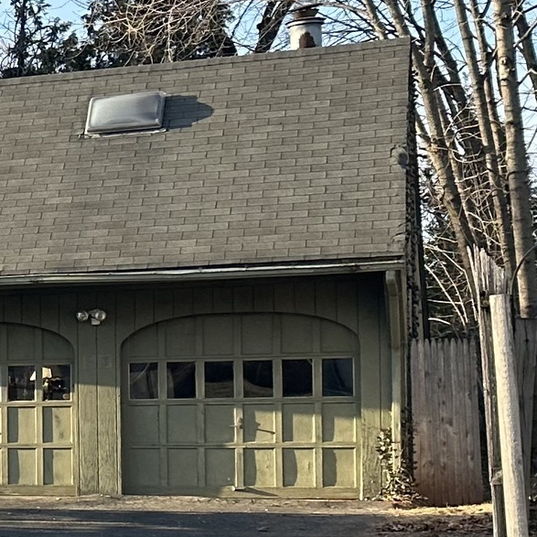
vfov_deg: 15.6
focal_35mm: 111
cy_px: 403
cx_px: -737
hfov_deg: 12.5
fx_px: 1948
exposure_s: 1/1495
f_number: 1.78
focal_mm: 6.86
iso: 80
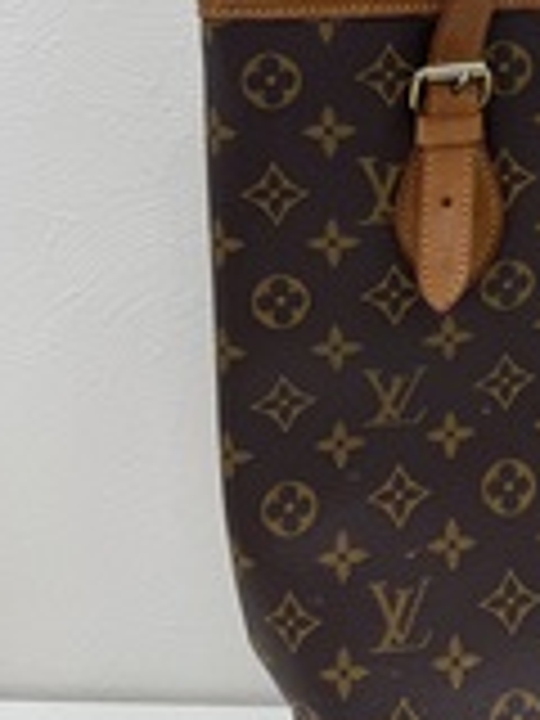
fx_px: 1331
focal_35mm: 64
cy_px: -7
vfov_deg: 28.3
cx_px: 608
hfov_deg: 21.6
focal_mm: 6.76
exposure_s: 1/120
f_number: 1.78
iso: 64
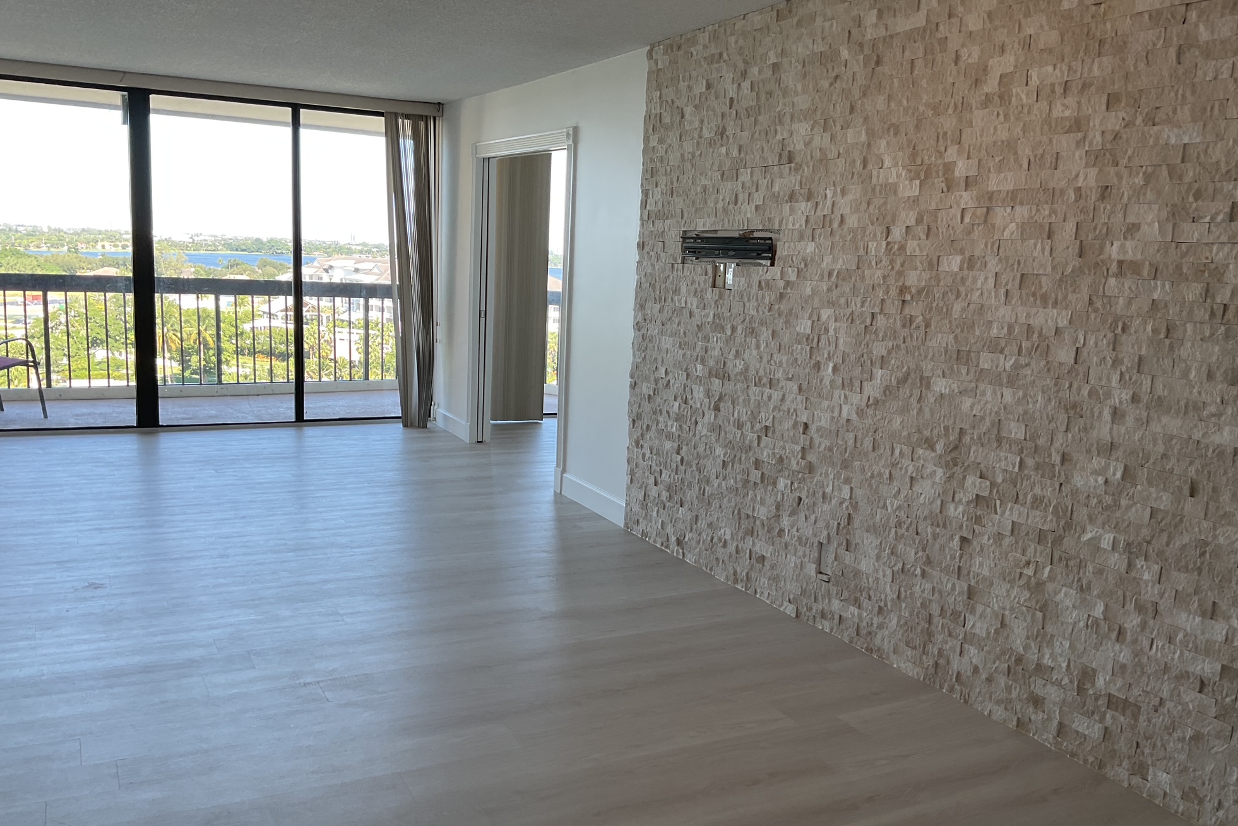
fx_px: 1066
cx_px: 613
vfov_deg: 42.3
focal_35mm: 31
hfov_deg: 60.3
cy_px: 445
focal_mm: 3
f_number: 1.8
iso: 16
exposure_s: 1/120
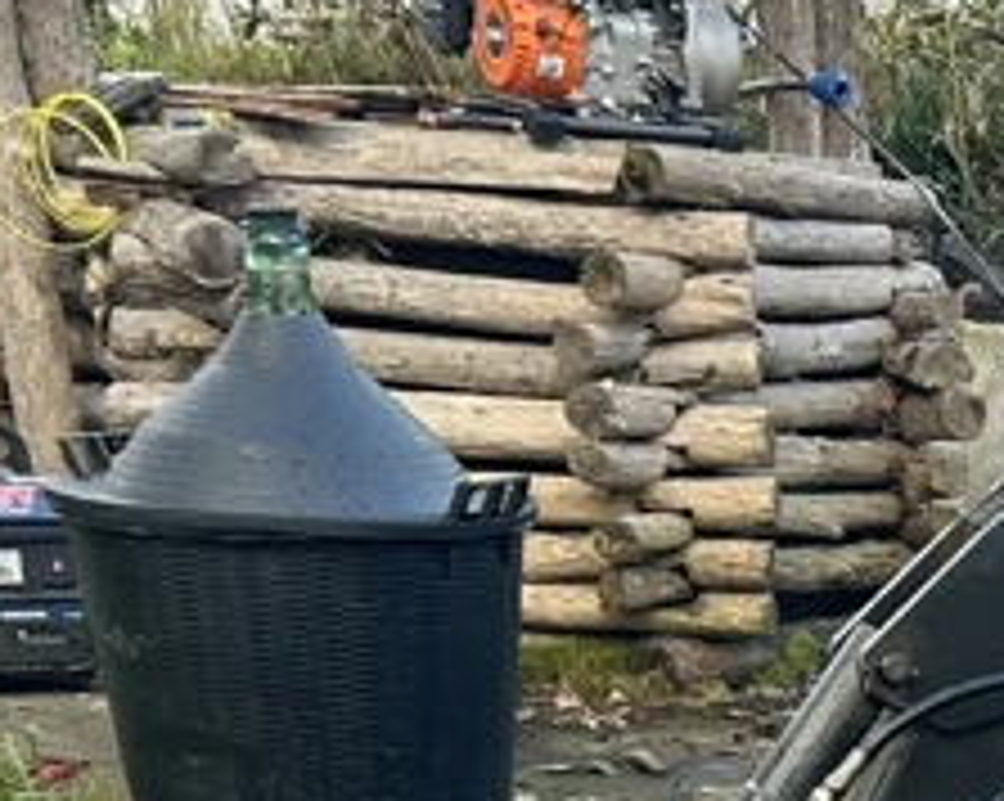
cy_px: 1278
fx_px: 3384
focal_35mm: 114
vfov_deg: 12.7
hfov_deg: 14.2
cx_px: 1981
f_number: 1.5
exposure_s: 1/121
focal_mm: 5.7
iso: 40
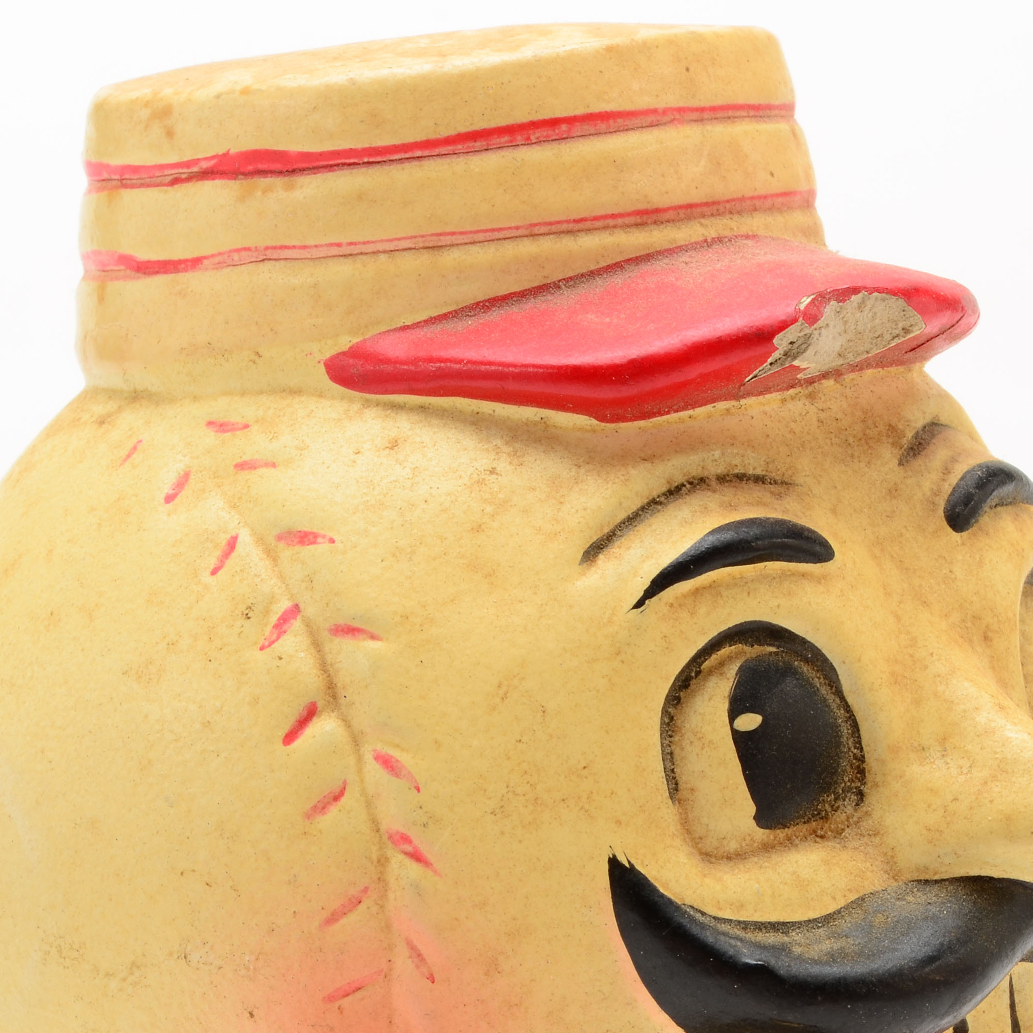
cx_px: 455
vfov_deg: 10.3
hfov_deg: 10.3
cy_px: 774
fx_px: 5707
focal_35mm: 169
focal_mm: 55
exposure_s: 1/160
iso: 100
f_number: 20
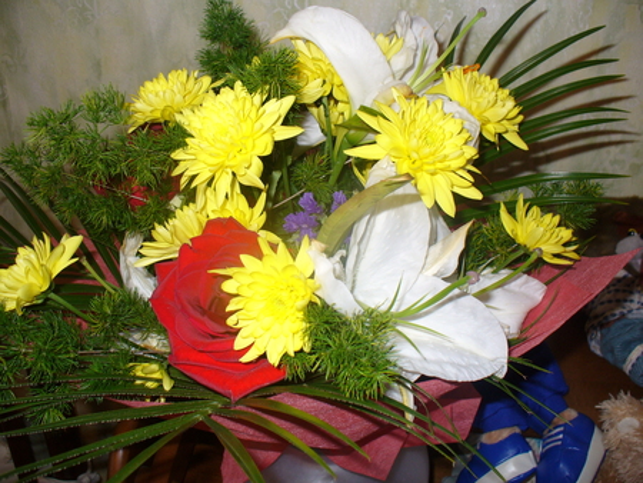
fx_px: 688
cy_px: 242
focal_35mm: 37
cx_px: 322
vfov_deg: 38.7
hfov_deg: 50.1
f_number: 2.8
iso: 80
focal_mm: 6.1
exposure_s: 1/60
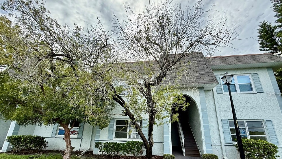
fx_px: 120
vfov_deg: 66.5
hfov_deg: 99.3
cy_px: 94
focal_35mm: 16
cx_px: 146
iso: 64
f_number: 2.2
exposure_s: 1/809
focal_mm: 2.22
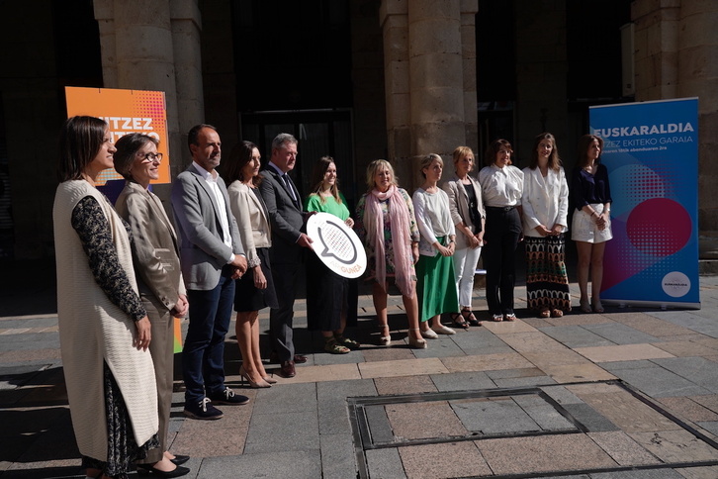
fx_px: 638
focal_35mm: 32
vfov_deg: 41.1
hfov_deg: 58.7
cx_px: 359
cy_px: 240
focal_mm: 32
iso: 80
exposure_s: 1/640
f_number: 5.6
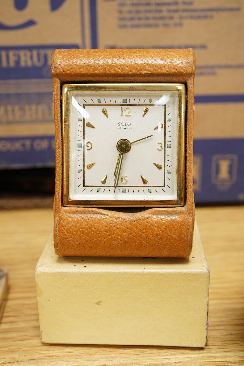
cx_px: 122
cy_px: 183
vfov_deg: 43.6
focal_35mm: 45
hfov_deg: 29.9
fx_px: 457
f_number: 9
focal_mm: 30
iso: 2500
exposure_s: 1/160
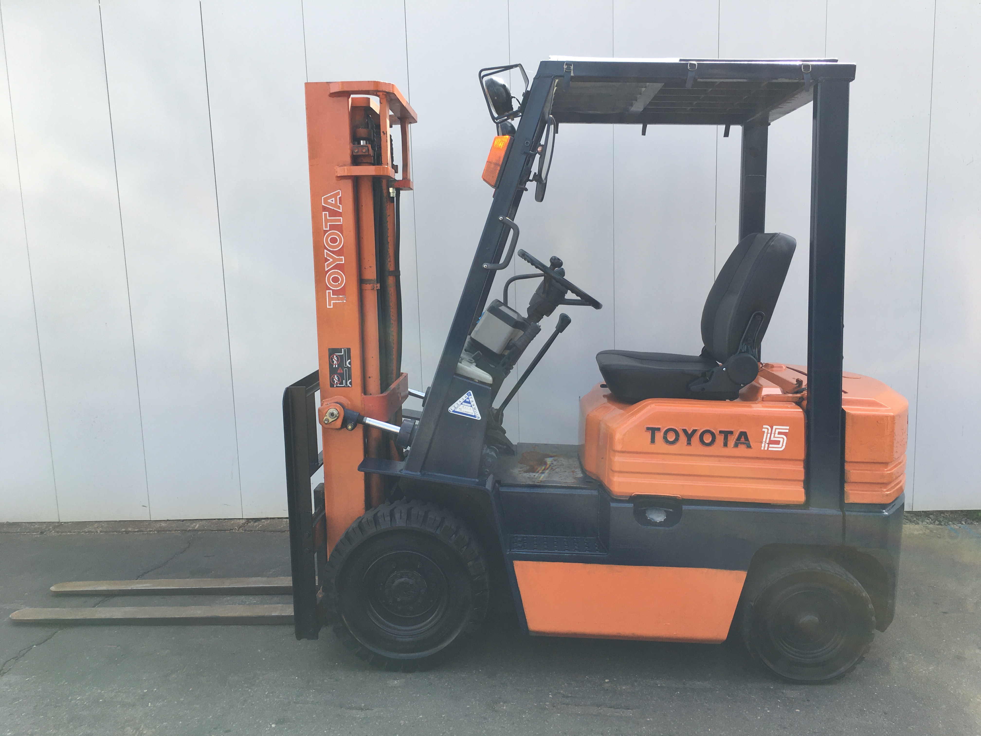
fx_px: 822
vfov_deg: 48.2
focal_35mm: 29
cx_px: 490
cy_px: 368
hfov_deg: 61.7
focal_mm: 4.15
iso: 25
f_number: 2.2
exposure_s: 1/418
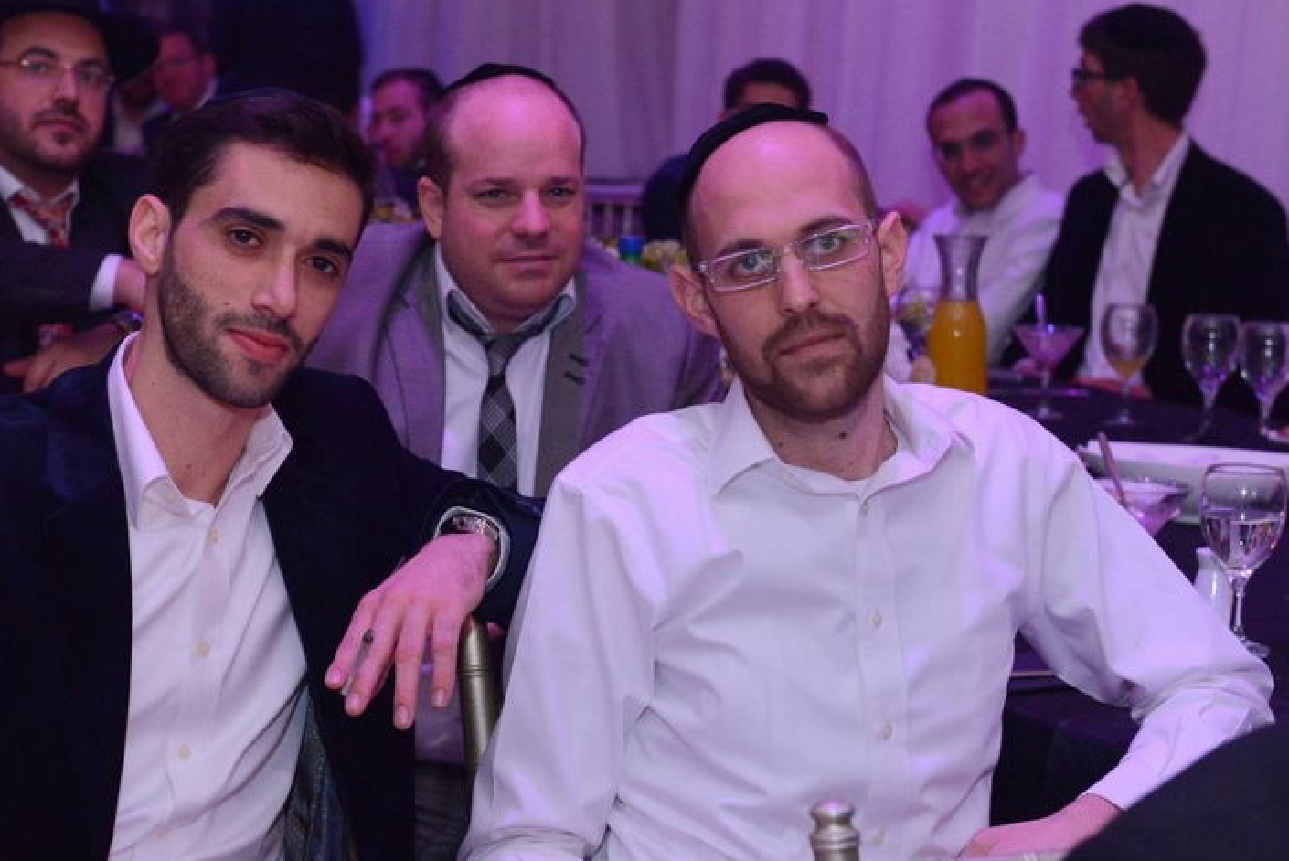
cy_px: 473
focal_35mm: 90
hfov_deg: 22.5
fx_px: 3224
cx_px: 474
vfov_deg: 15.2
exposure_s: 1/100
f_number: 5.6
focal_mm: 62
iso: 3200
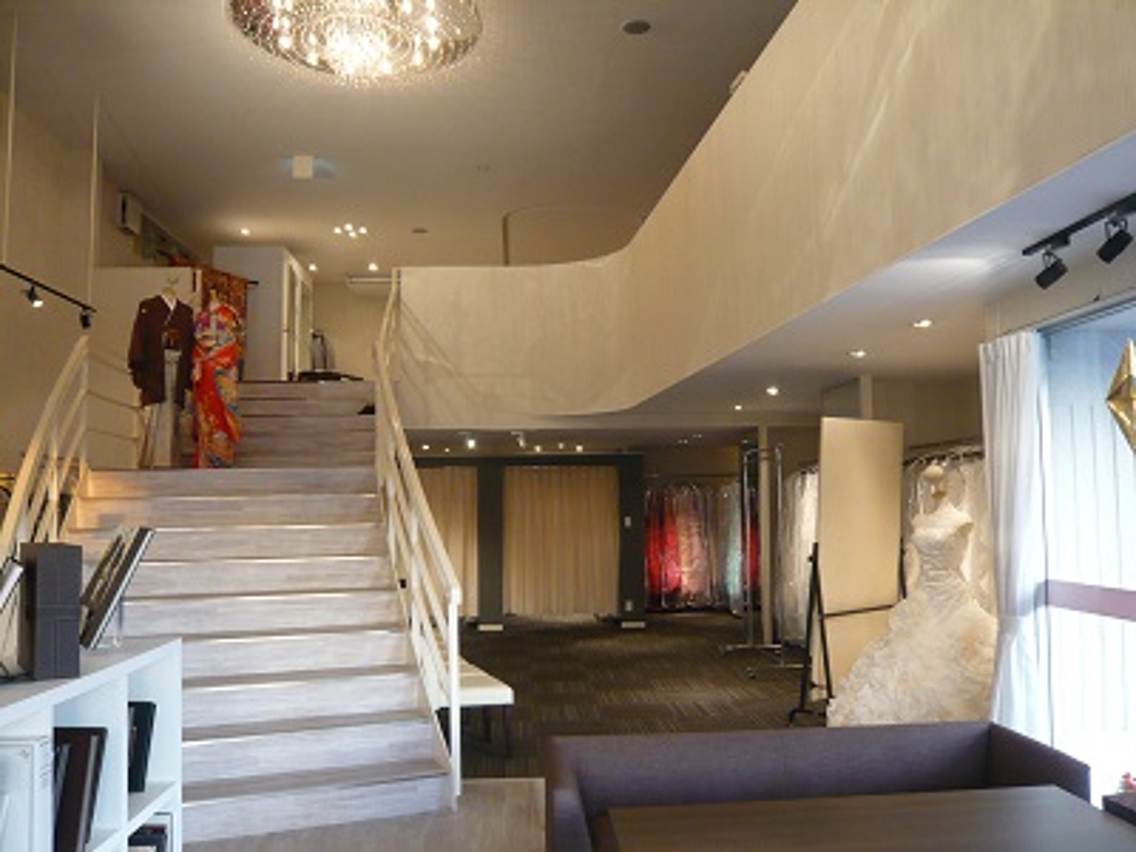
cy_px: 426
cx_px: 568
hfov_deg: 63.4
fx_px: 919
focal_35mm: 28
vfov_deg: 49.7
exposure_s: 1/15
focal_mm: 4.6
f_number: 2.8
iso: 200
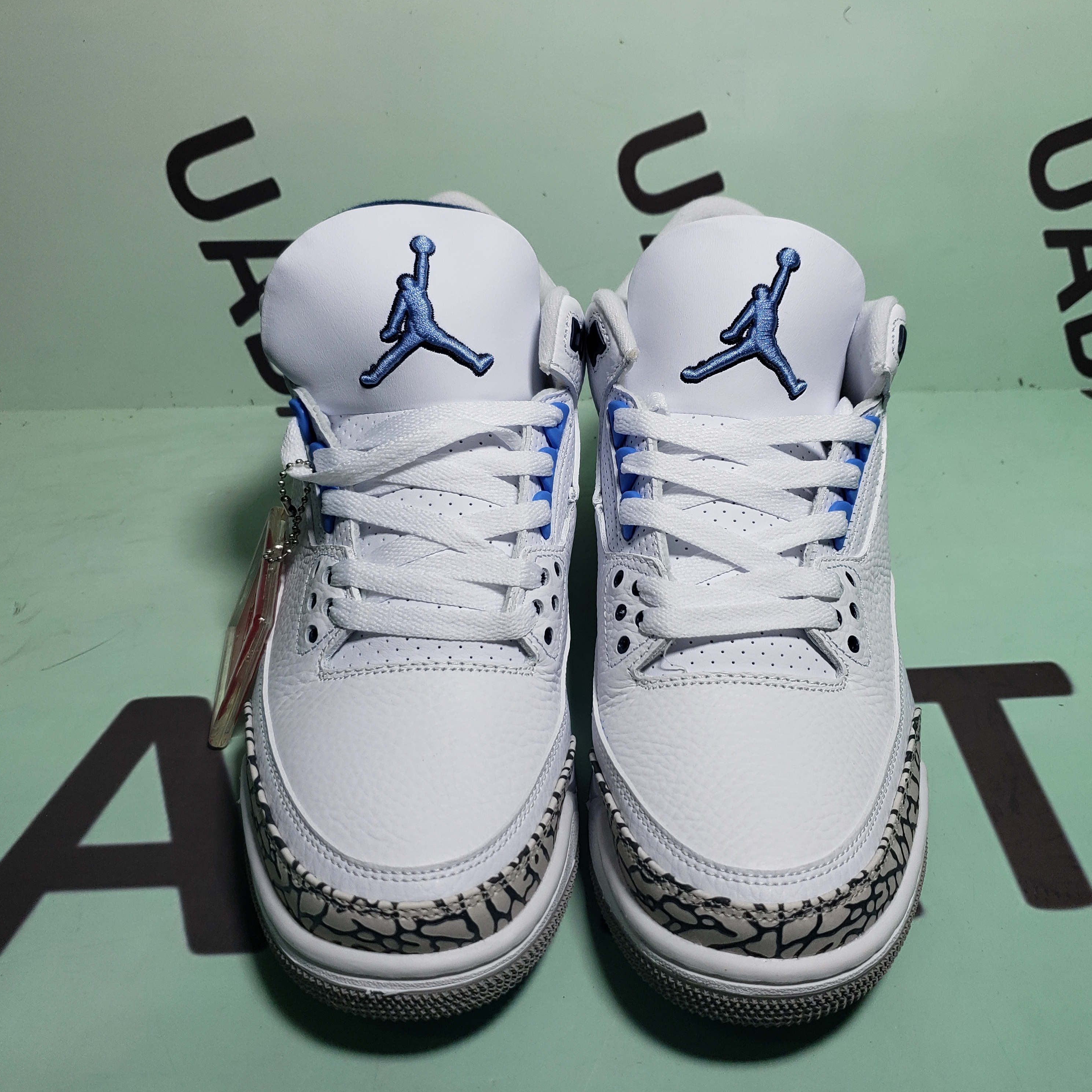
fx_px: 1106
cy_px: 548
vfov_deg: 52.5
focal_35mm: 31
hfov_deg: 52.5
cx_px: 579
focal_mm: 4.3
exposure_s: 1/594
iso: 50
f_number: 1.5
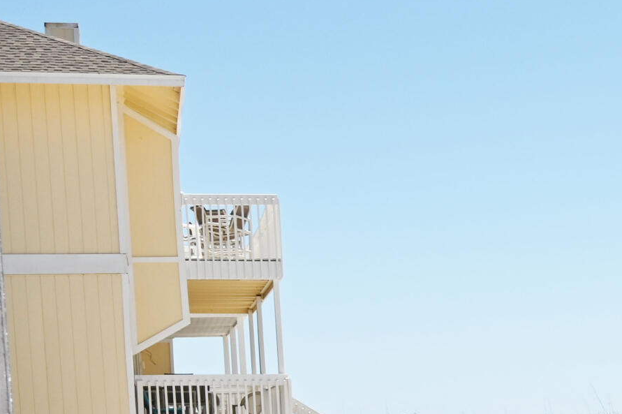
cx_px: 708
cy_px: 537
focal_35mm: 101
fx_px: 1744
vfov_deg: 13.1
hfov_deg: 19.3
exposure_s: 1/200
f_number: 13
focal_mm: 20
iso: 100
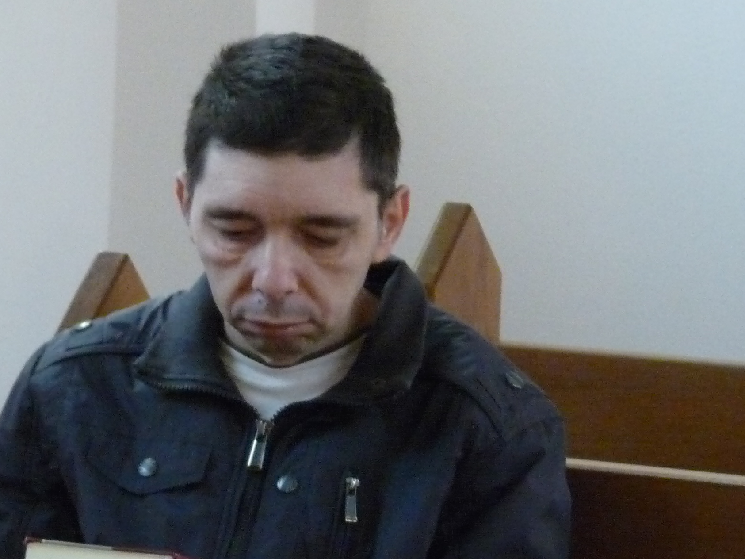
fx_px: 4240
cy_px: 220
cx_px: 116
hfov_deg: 10.0
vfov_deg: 7.5
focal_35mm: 197
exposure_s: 1/25
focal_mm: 16.1
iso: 800
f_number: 3.4
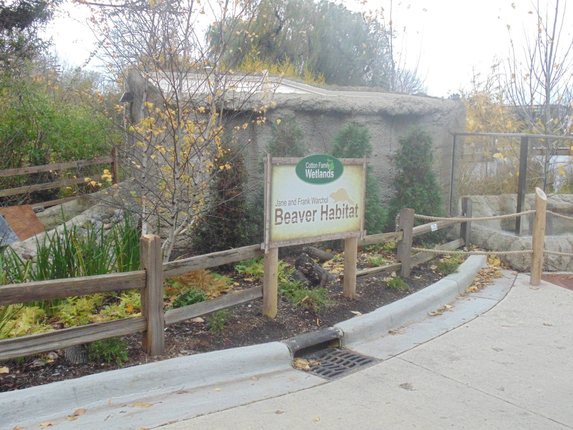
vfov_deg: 41.8
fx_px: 563
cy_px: 215
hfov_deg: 54.0
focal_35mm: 34
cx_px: 286
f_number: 3.4
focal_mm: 6.2
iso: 500
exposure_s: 1/250
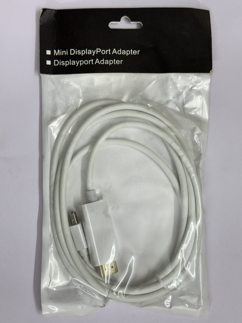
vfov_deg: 39.7
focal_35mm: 48
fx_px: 447
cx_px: 121
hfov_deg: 30.3
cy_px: 162
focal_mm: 6.76
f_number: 1.78
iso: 50
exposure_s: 1/100
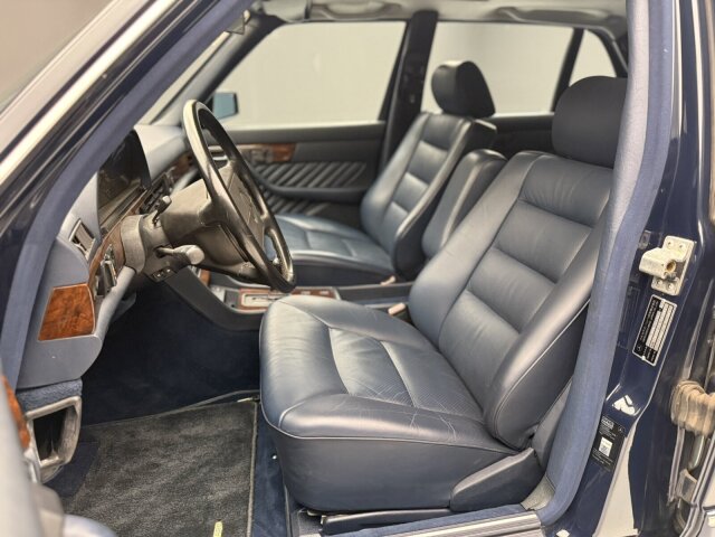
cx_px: 358
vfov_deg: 56.8
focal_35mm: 24
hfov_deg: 71.6
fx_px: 496
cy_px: 268
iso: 640
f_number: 1.78
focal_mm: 6.76
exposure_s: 1/33
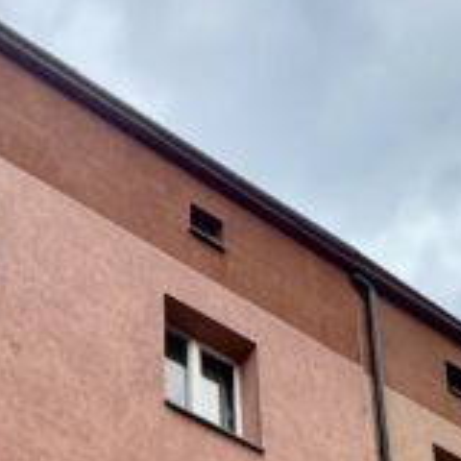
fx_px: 1190
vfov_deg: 16.5
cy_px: 931
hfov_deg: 21.8
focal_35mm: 79
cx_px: 156
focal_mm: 2.22
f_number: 2.2
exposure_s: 1/304
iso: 40
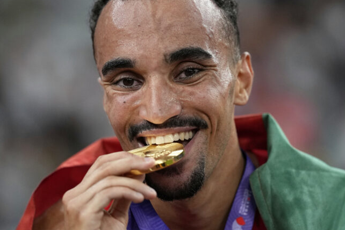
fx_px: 2578
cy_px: 99
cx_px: 184
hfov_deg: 7.7
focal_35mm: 269
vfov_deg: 5.1
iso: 1250
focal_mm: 150
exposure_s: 1/5000
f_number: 2
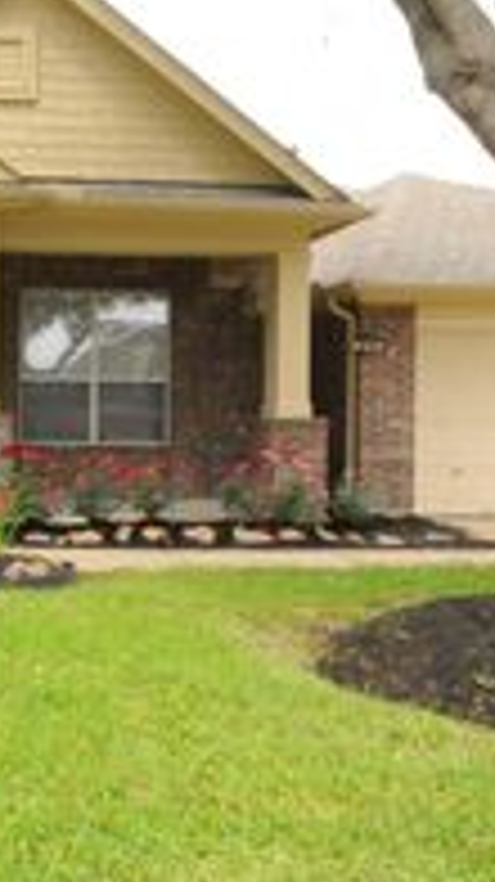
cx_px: -94
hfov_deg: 26.5
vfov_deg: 50.5
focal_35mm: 40
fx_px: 935
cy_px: 423
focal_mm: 10
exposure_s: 1/250
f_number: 22
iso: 3200
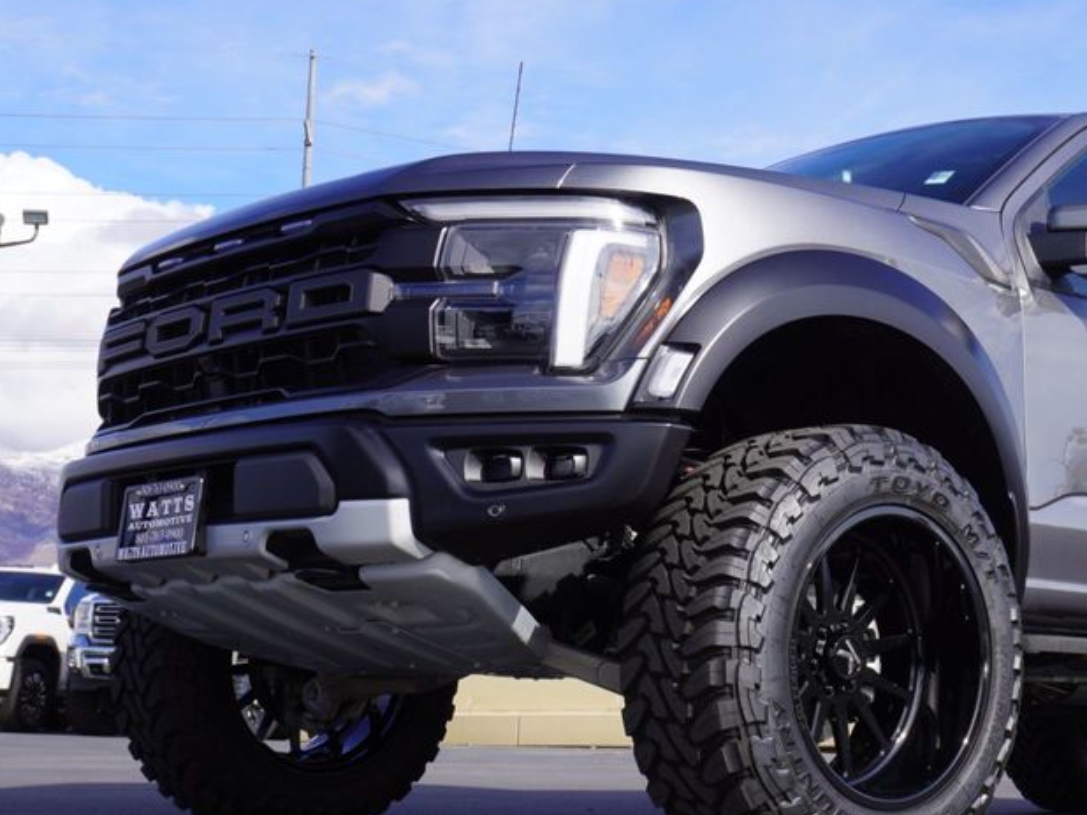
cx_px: 846
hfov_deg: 31.6
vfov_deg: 24.5
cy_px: 466
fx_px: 1877
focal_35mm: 60
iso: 100
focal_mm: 25
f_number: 10
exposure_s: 1/125
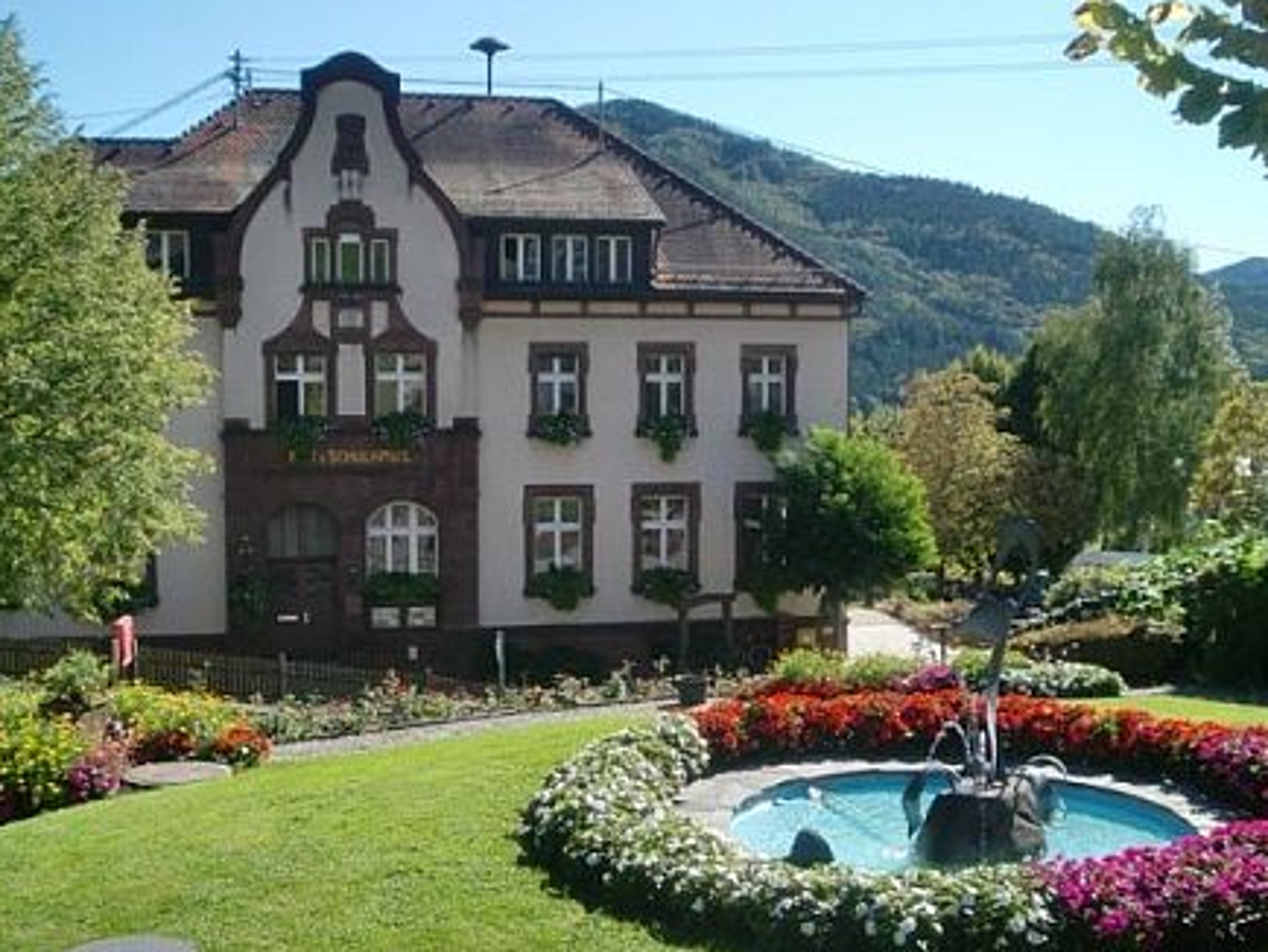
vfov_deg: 30.9
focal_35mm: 47
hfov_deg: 40.4
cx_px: 611
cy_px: 511
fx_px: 1723
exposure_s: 1/800
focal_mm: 5.58
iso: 64
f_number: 2.8
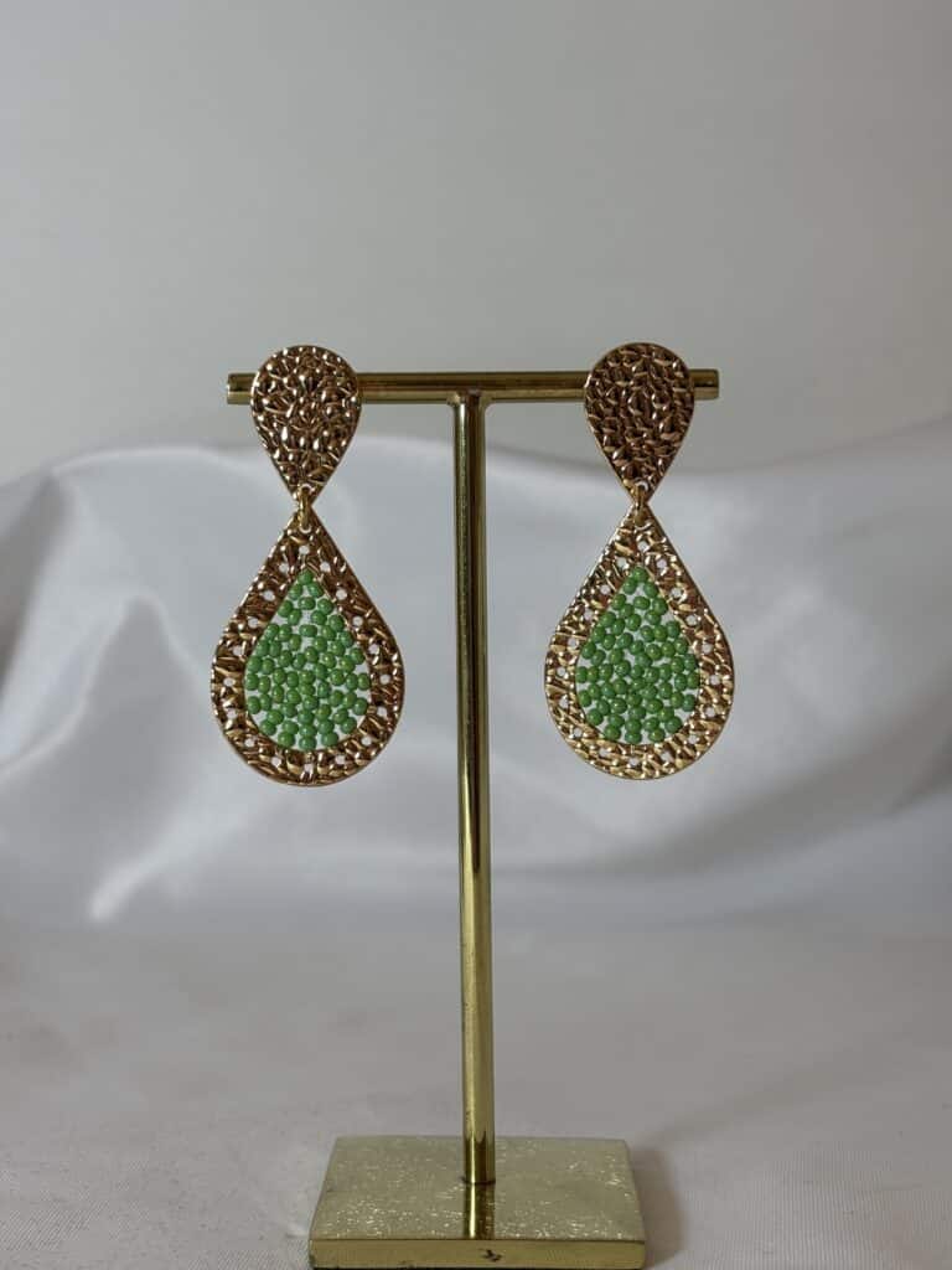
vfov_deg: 36.8
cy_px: 635
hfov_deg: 28.0
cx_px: 476
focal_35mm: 52
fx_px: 1907
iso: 25
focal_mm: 5.96
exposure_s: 1/103
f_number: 1.6
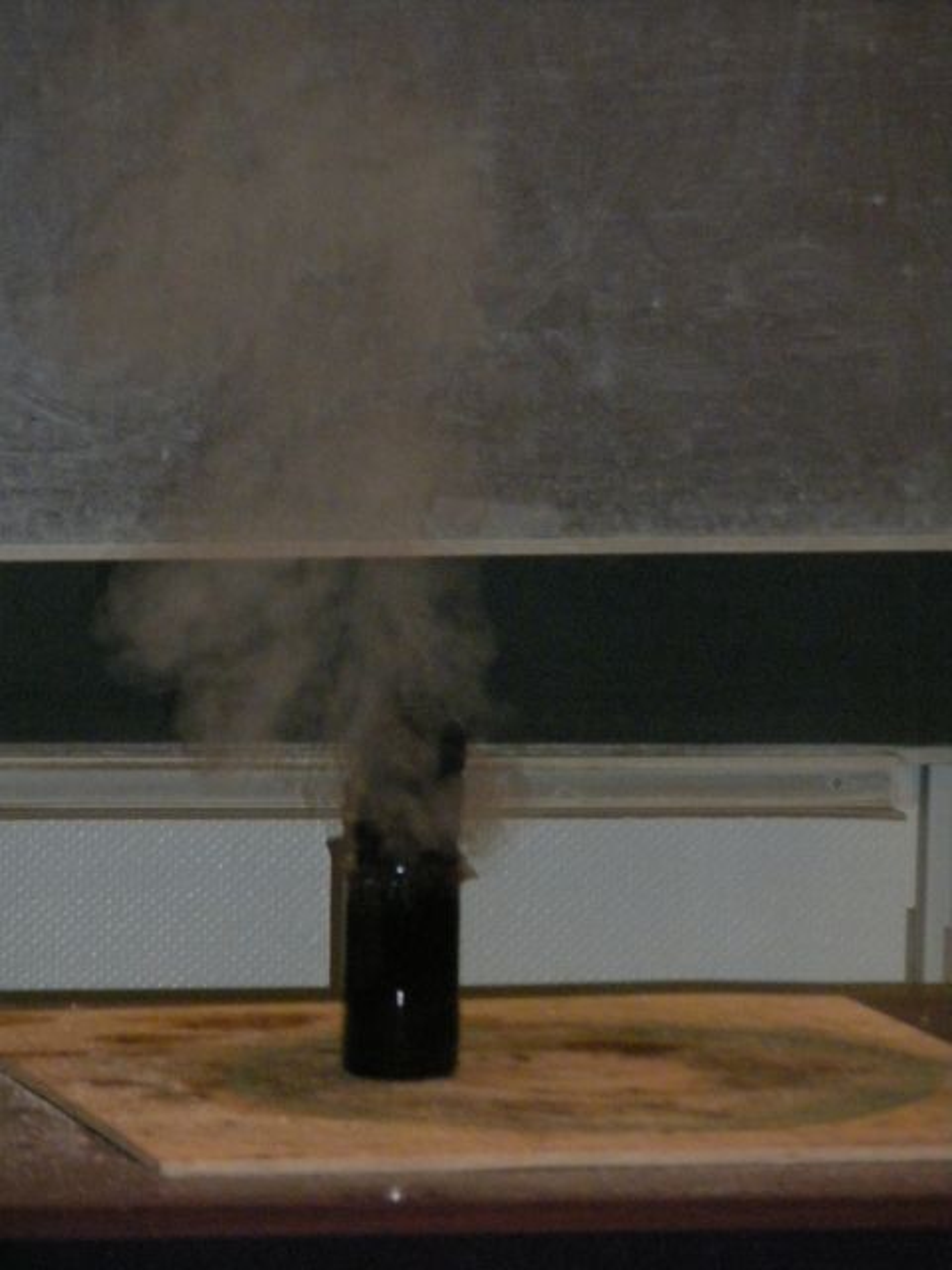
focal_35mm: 260
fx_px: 9534
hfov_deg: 5.7
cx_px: 476
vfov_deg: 7.6
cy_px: 635
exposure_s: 1/30
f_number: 5.3
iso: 800
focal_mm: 46.2
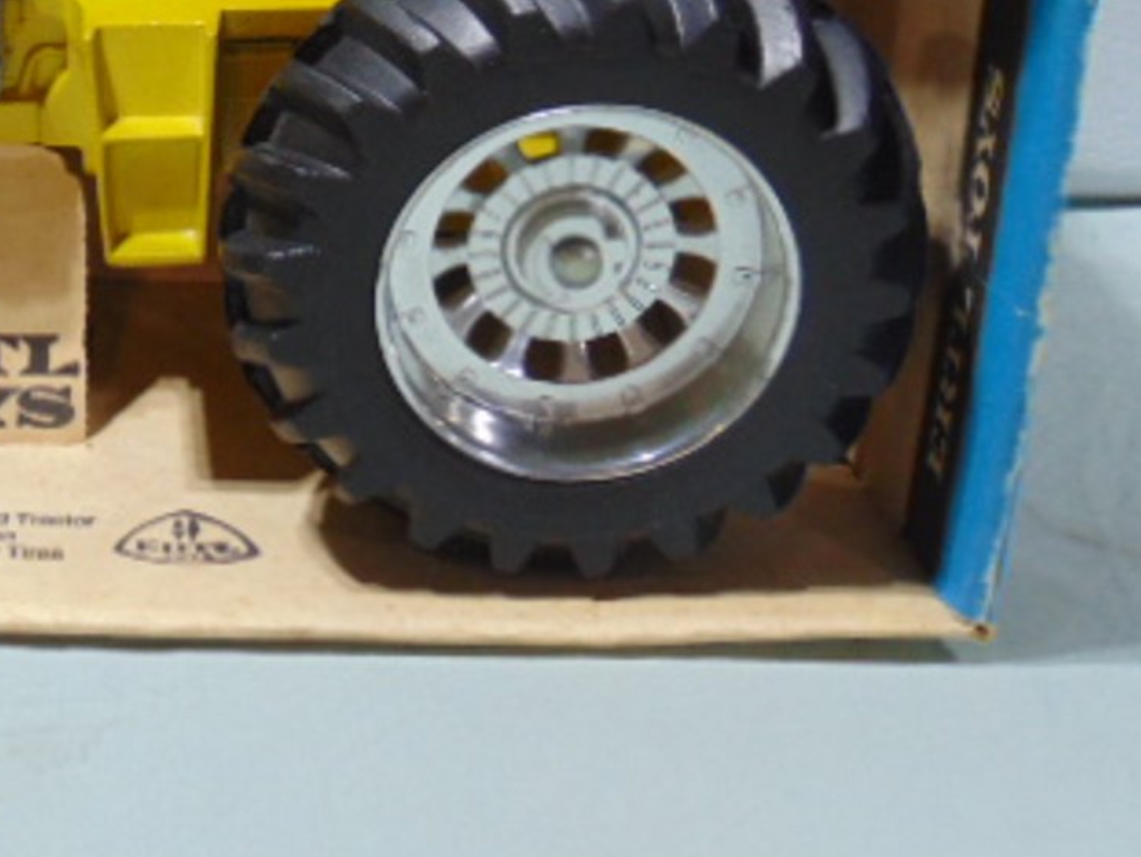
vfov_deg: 19.9
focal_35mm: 72
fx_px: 2374
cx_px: 136
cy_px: 35
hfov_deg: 26.2
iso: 160
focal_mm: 6.3
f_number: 3.2
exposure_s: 1/30
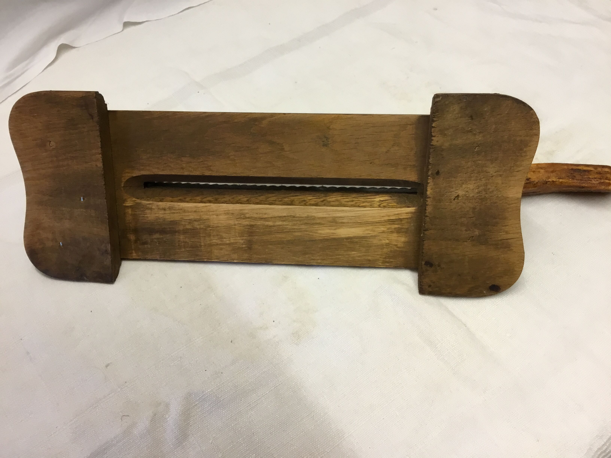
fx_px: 547
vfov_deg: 45.4
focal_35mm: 31
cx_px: 306
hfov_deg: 58.4
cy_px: 229
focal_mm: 3.3
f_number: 2.4
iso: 64
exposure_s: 1/33
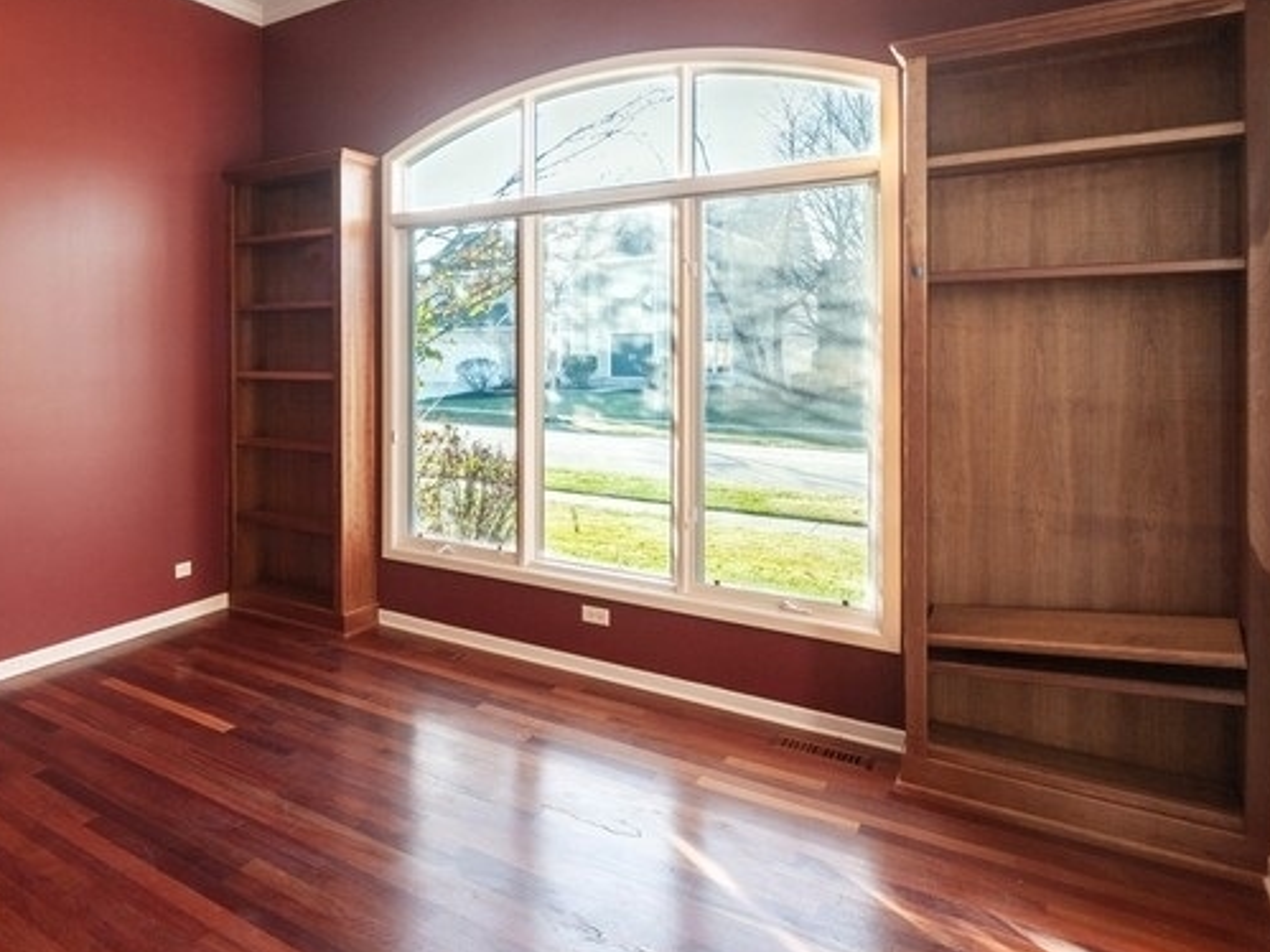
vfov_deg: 52.3
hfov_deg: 59.3
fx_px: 954
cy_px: 336
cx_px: 173
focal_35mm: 26
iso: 200
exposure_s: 1/30
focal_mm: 15
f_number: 8
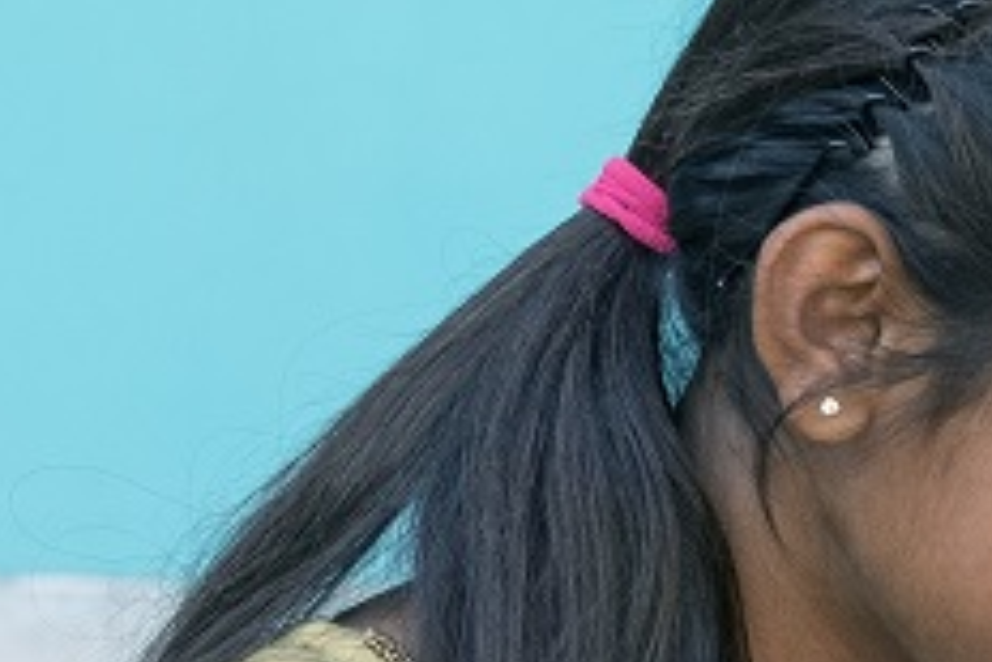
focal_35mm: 228
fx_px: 6286
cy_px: 530
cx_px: 1997
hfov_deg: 8.5
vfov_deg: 6.0
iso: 400
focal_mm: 35
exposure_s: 1/125
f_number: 4.5
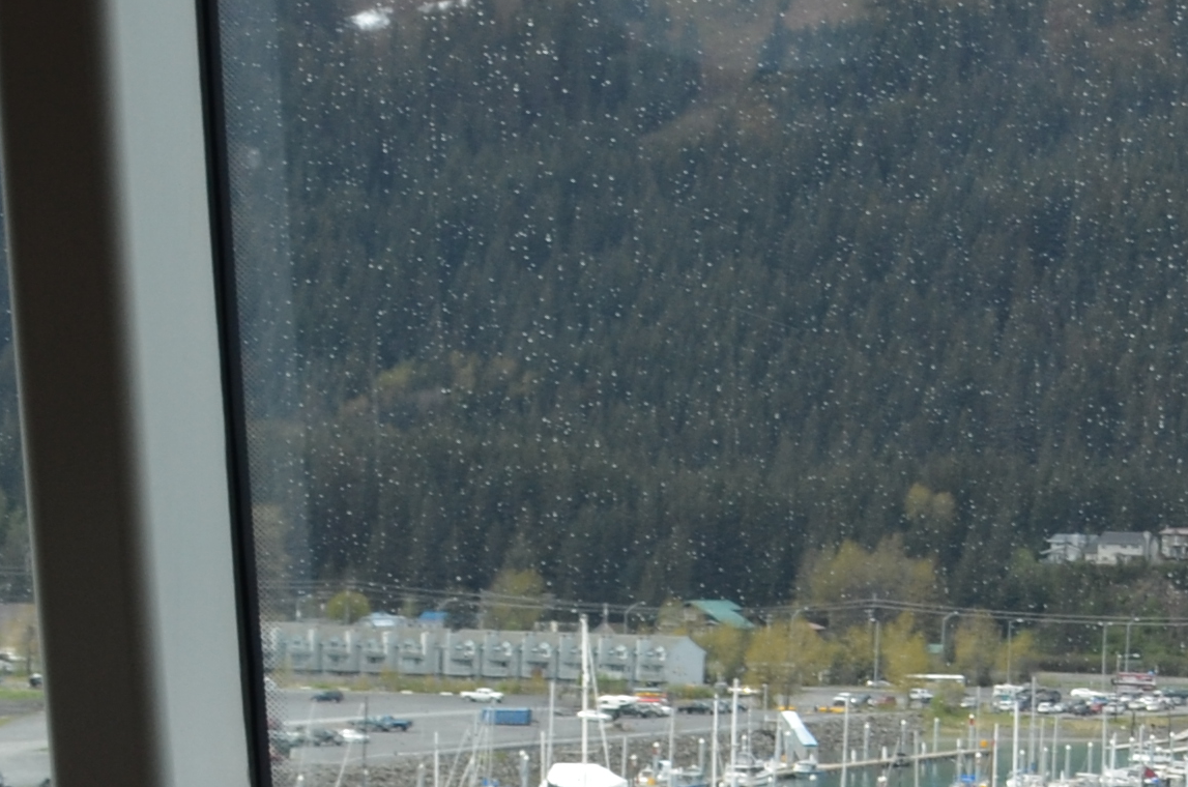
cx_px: 1796
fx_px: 3821
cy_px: 304
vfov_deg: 11.8
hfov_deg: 16.1
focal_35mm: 116
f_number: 6.3
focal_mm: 18
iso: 200
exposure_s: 1/160
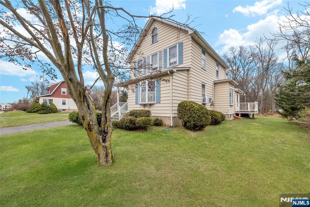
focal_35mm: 14
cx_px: 155
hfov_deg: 104.2
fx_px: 121
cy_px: 104
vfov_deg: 81.2
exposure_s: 1/250
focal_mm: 14
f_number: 9
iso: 2500
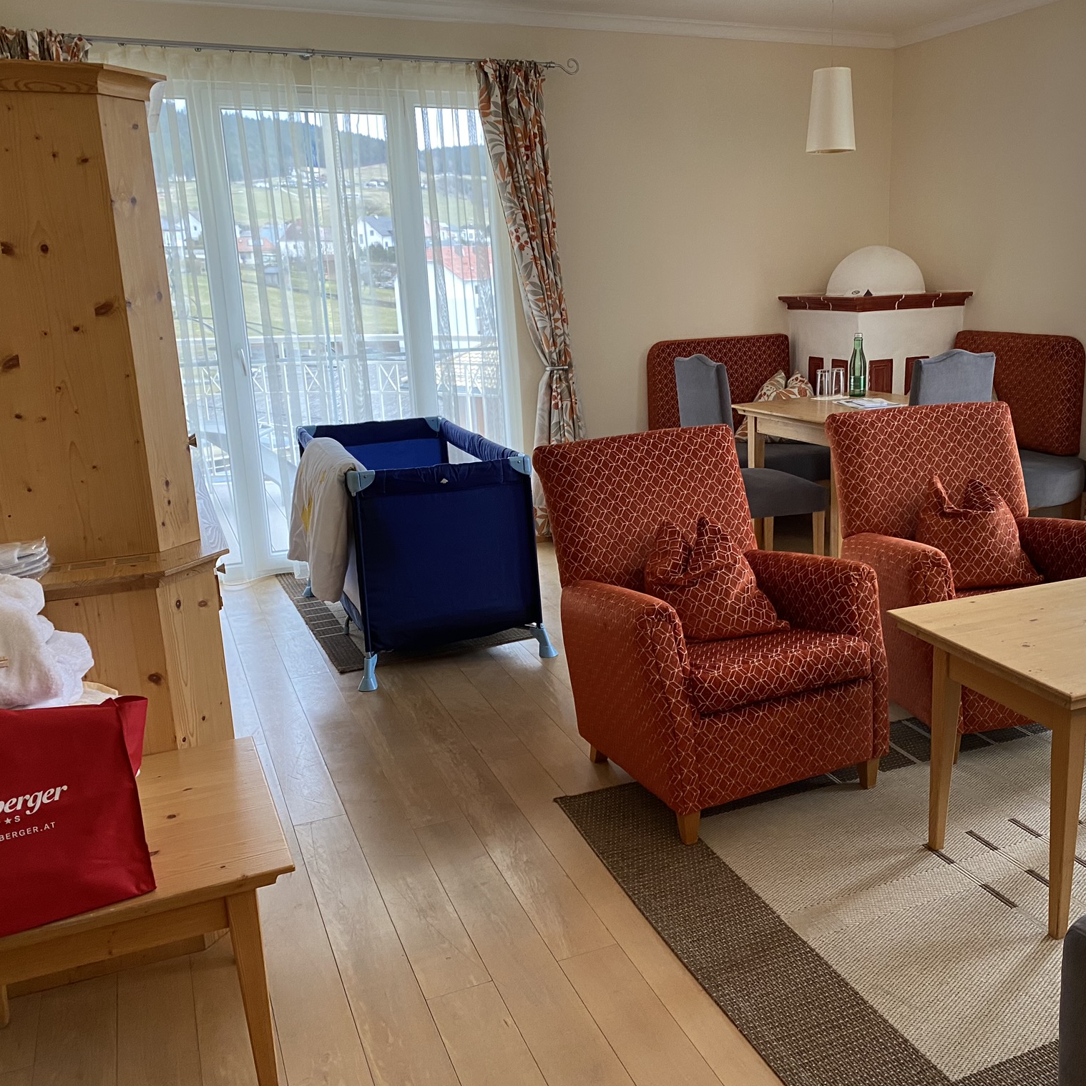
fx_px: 1100
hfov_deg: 52.1
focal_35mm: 31
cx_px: 663
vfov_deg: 52.5
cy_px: 548
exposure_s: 1/50
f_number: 1.8
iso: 100
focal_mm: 4.25
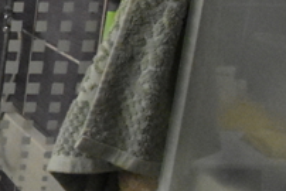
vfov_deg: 15.4
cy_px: 96
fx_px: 708
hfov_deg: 17.4
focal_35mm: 89
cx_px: -265
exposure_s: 1/400
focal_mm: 10
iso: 6400
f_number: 4.5
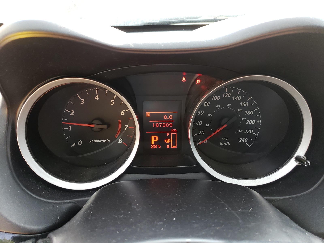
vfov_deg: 53.1
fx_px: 243
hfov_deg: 67.3
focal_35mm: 26
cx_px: 162
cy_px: 122
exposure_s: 1/120
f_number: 1.5
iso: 85
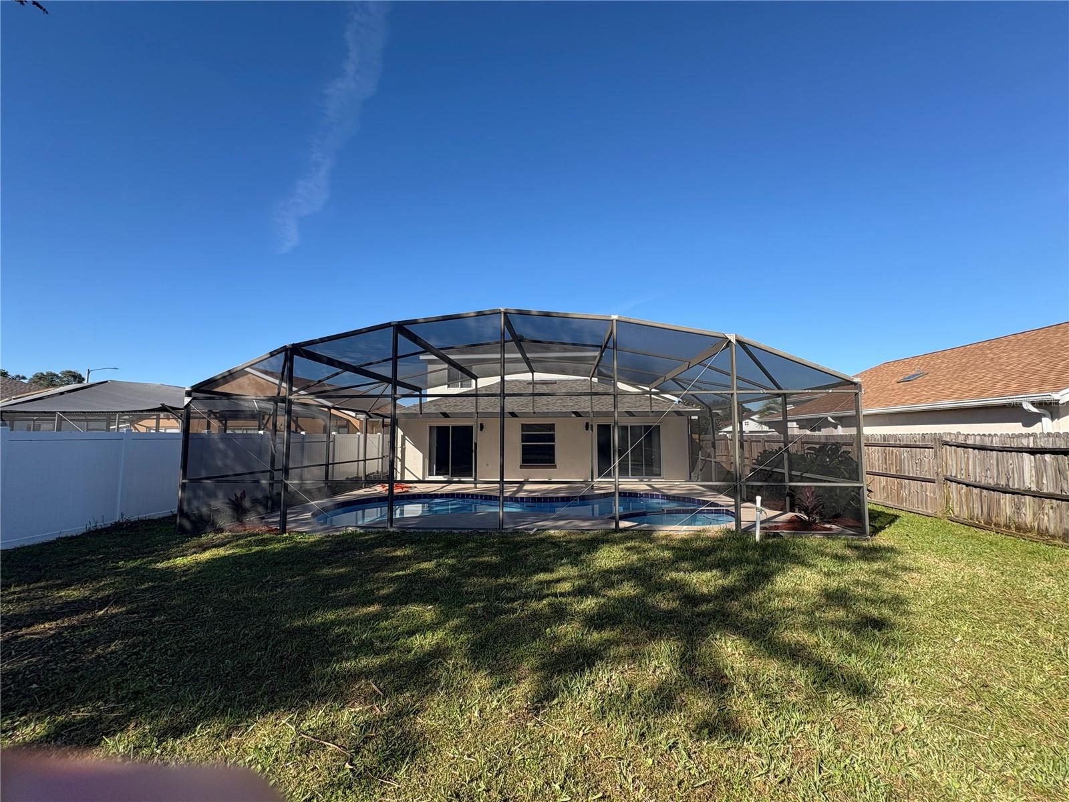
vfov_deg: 85.7
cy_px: 401
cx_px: 534
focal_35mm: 14
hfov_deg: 102.1
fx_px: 432
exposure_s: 1/849
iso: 50
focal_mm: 2.22
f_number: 2.2
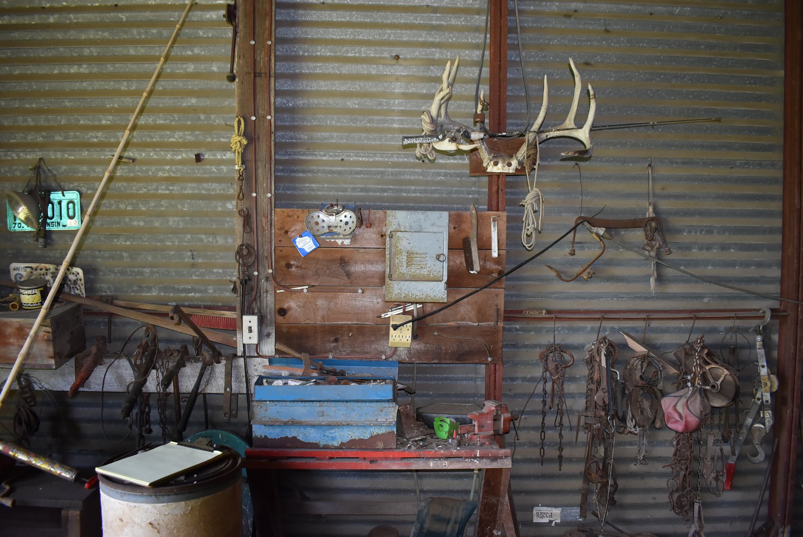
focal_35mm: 27
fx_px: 603
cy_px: 268
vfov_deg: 48.0
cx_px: 402
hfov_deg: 67.3
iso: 800
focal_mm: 18
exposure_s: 1/200
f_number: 4
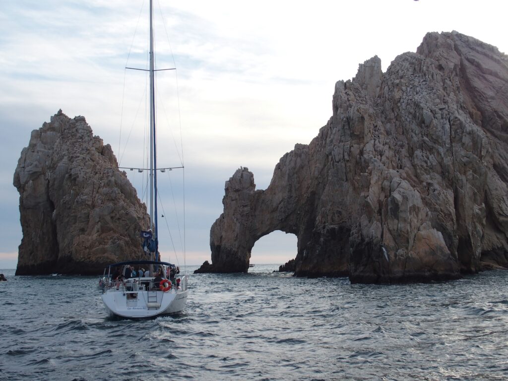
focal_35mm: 50
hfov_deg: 38.2
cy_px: 190
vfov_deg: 29.1
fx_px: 734
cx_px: 254
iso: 100
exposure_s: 1/800
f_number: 3.2
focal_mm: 10.8
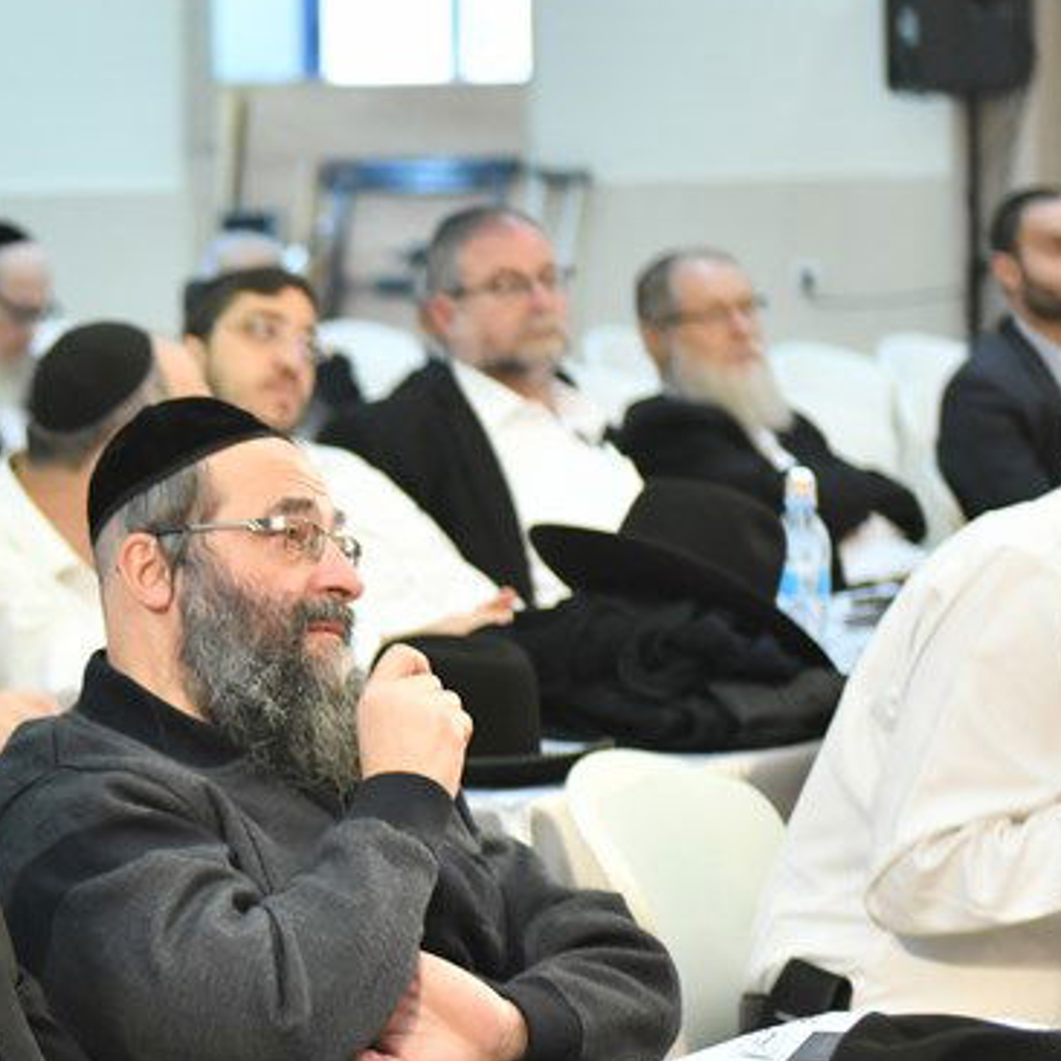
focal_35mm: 139
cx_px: -130
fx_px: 4820
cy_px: 658
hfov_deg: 12.3
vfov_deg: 12.6
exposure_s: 1/250
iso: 2000
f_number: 11
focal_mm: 52
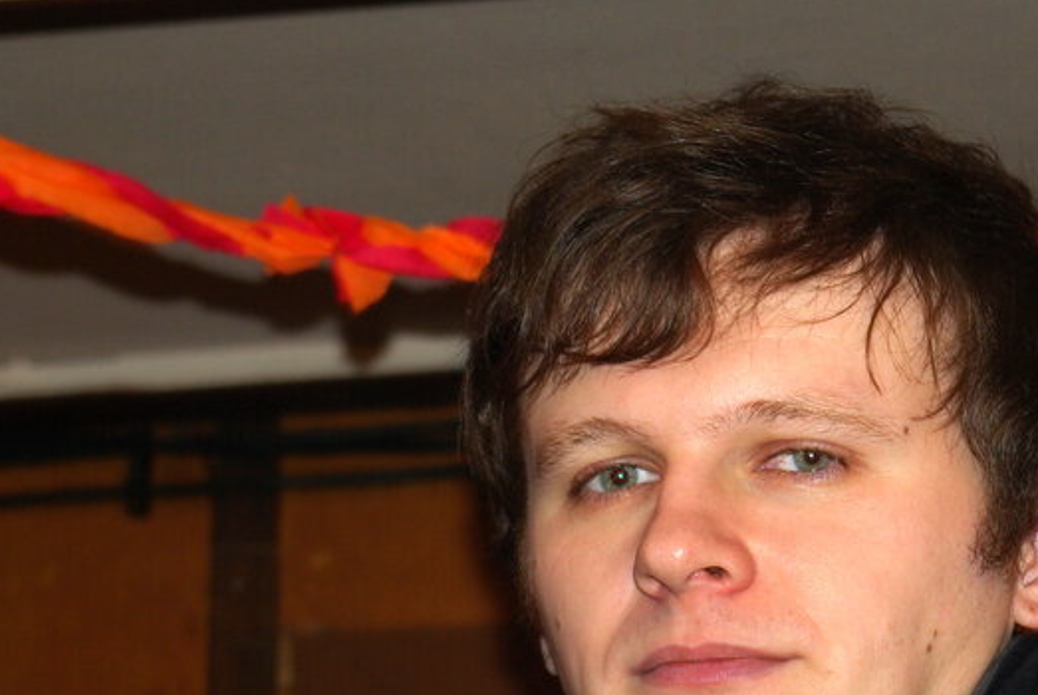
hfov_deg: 10.8
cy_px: 531
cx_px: 716
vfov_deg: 7.3
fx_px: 5460
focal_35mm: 189
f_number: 5.6
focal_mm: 55
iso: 100
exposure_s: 1/4
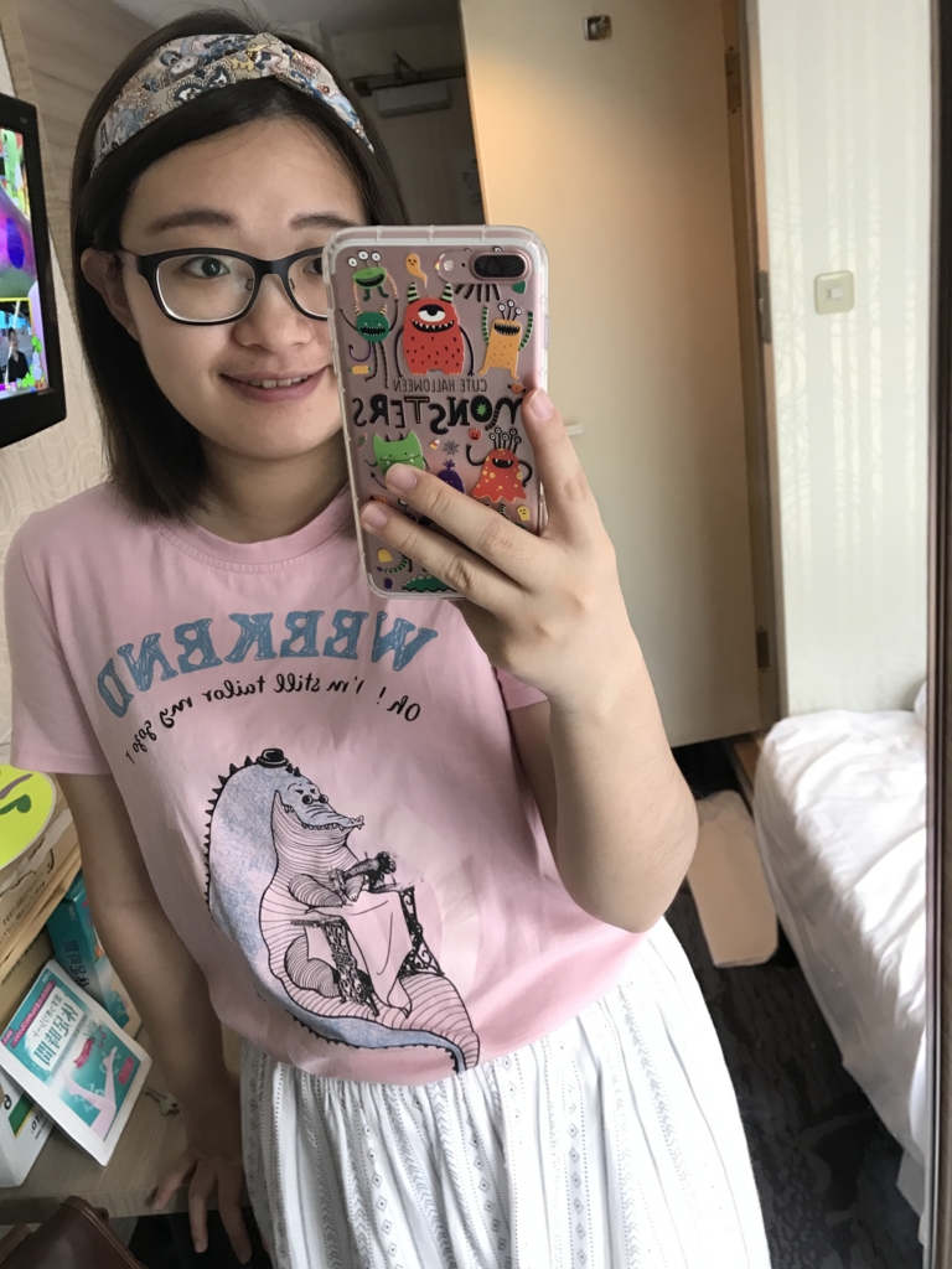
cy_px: 634
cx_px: 476
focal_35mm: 28
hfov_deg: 49.7
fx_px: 1027
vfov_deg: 63.4
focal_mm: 3.99
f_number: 1.8
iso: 40
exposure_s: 1/24
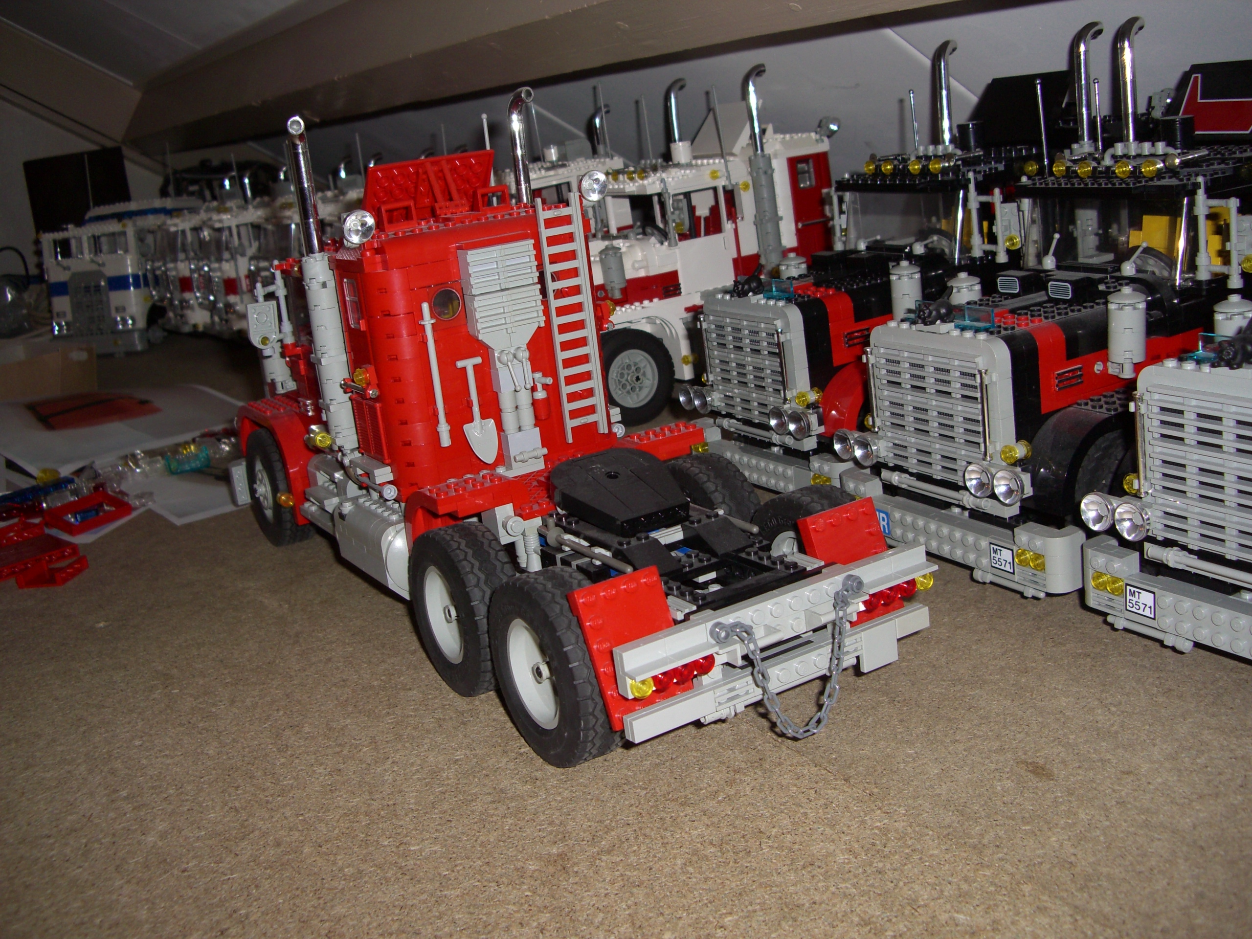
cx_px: 626
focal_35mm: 38
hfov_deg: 49.0
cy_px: 470
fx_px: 1374
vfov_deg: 37.7
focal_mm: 7.9
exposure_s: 1/60
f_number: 2.8
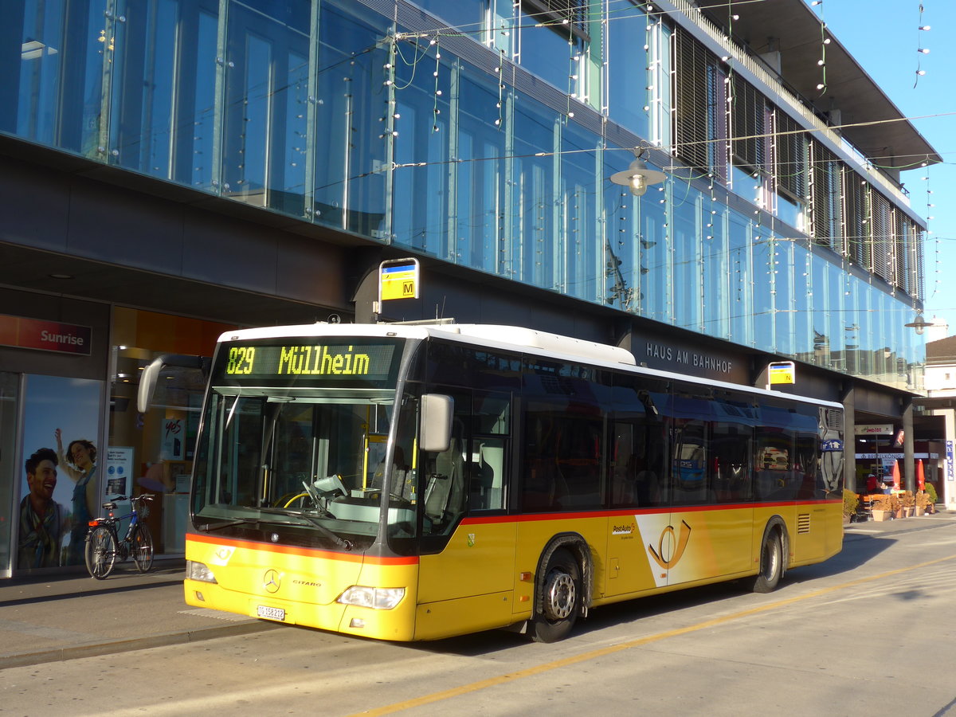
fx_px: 1132
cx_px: 478
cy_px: 358
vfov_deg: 35.1
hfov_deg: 45.8
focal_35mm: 41
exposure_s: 1/640
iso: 80
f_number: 2.8
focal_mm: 8.4
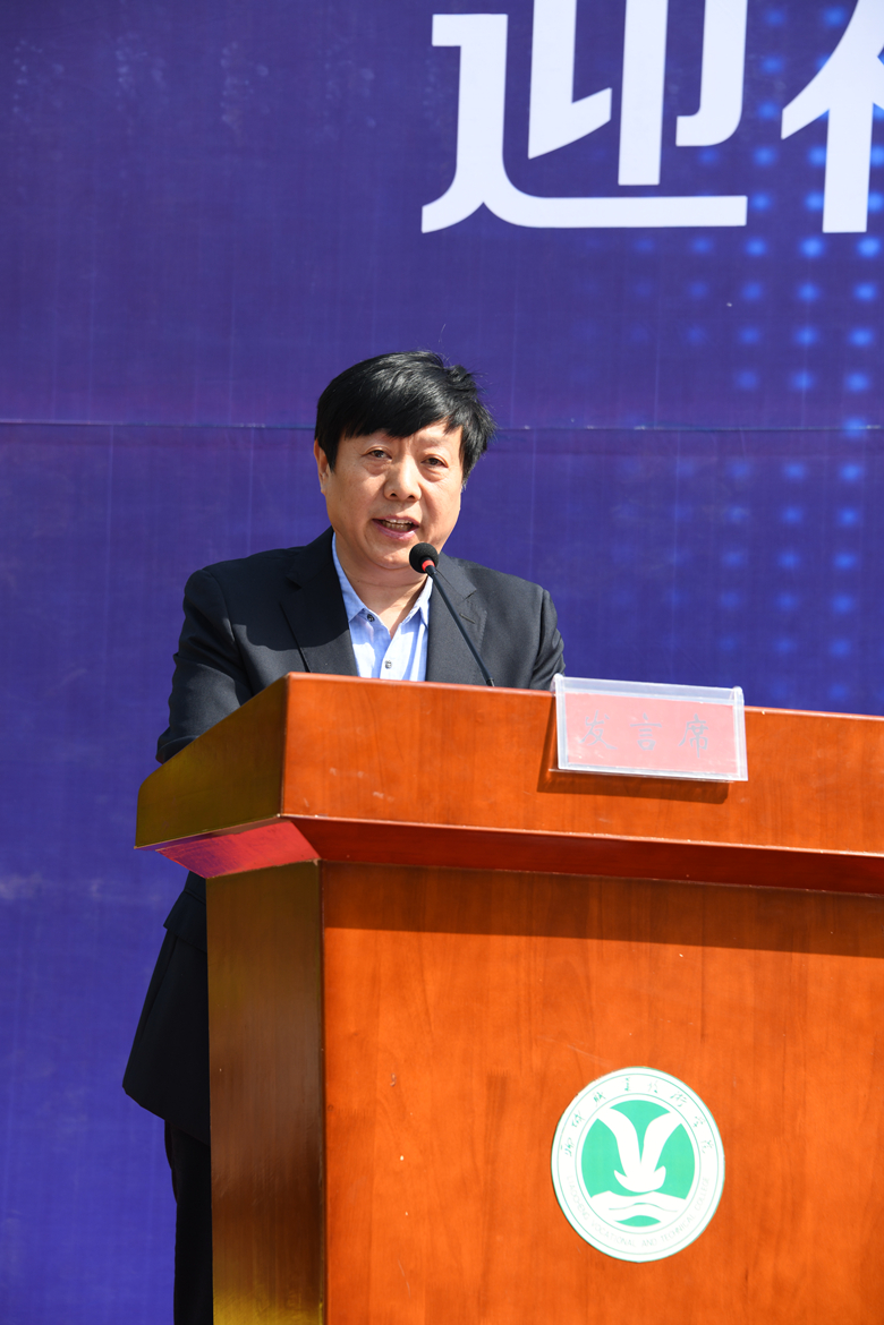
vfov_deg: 18.3
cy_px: 662
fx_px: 4125
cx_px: 442
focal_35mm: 112
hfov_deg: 12.2
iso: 200
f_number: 8
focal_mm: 112
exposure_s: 1/250
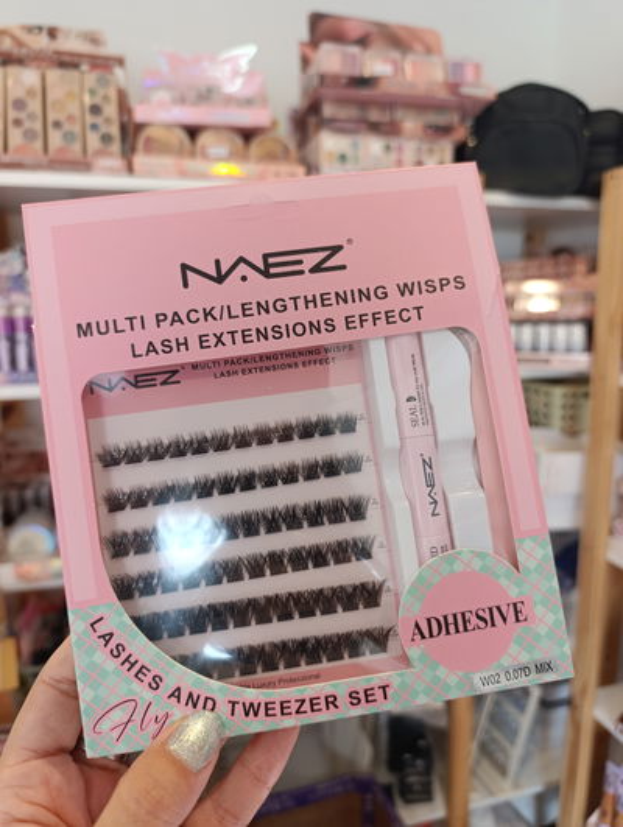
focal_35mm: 23
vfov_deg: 73.8
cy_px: 414
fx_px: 550
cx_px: 312
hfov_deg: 59.0
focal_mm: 6.14
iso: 500
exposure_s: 1/100
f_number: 1.6
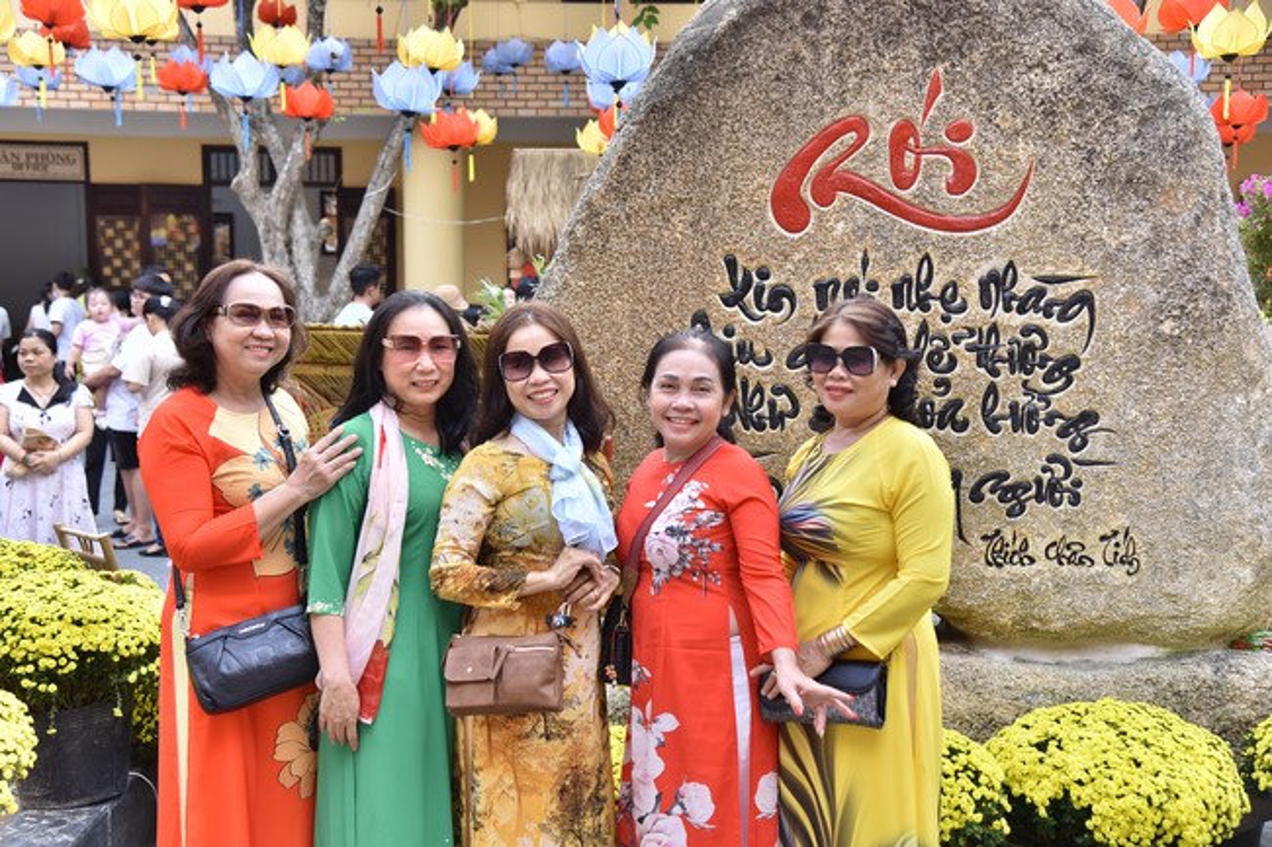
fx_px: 1695
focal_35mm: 48
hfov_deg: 41.1
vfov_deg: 28.1
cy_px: 424
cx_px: 636
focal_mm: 48
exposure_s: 1/200
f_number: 5
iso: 250
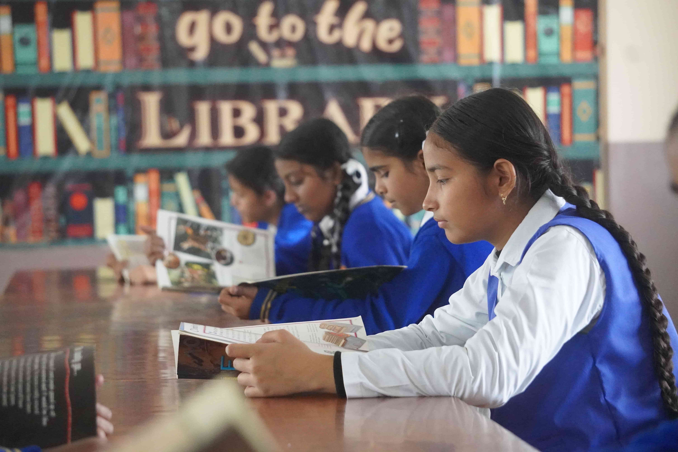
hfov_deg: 12.6
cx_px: 339
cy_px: 226
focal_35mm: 164
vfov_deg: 8.4
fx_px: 3079
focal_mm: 109
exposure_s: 1/125
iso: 6400
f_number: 5.6
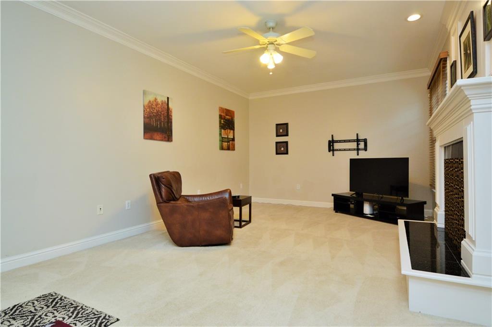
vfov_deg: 67.2
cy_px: 164
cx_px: 246
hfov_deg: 90.1
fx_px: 246
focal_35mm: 18
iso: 500
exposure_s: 1/60
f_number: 4.5
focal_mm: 12
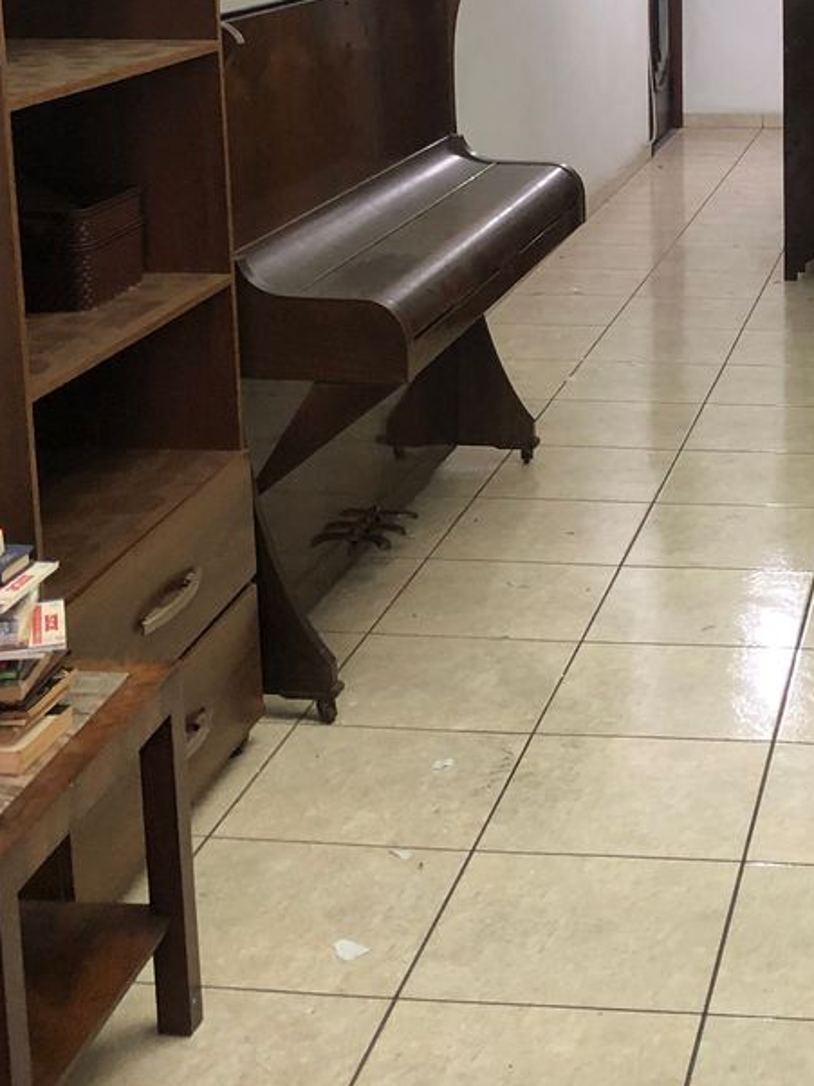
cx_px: 798
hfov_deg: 21.2
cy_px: 224
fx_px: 2102
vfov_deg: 28.4
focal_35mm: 67
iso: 40
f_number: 1.8
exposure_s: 1/17
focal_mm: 4
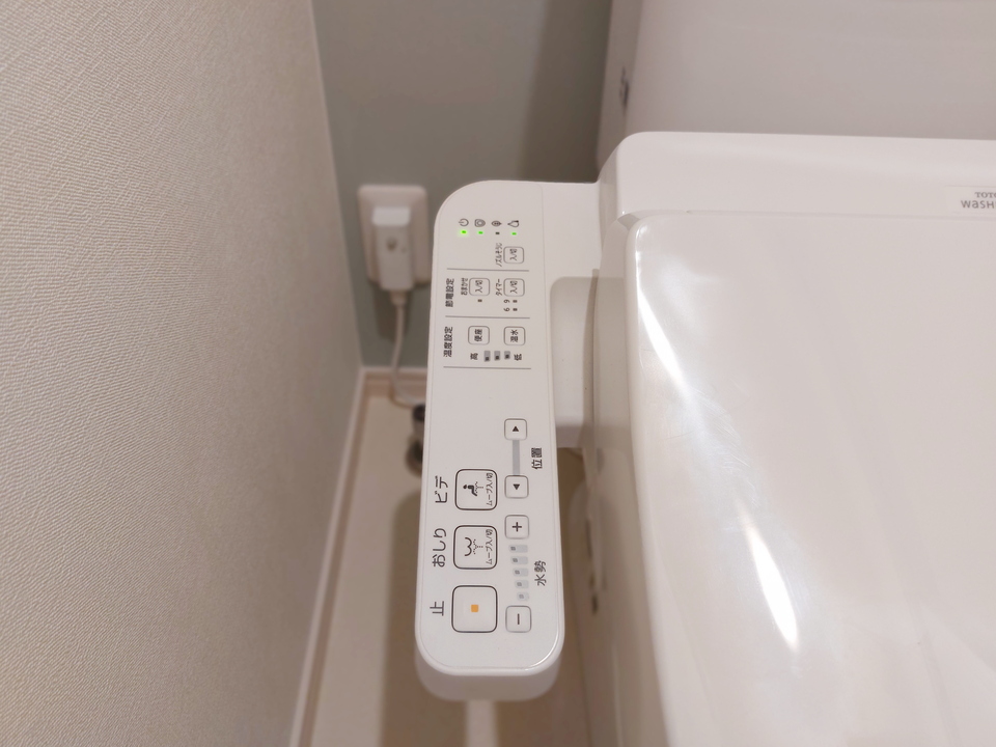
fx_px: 691
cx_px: 498
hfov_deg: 71.6
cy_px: 374
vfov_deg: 56.8
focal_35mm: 24
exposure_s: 1/24
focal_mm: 5.23
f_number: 1.8
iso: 80
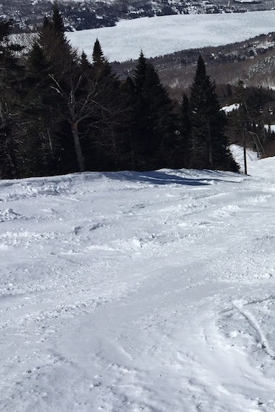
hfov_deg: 20.3
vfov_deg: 33.4
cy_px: 202
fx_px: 687
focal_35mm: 60
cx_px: 376
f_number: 2.2
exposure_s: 1/7937
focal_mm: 4.15
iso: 32
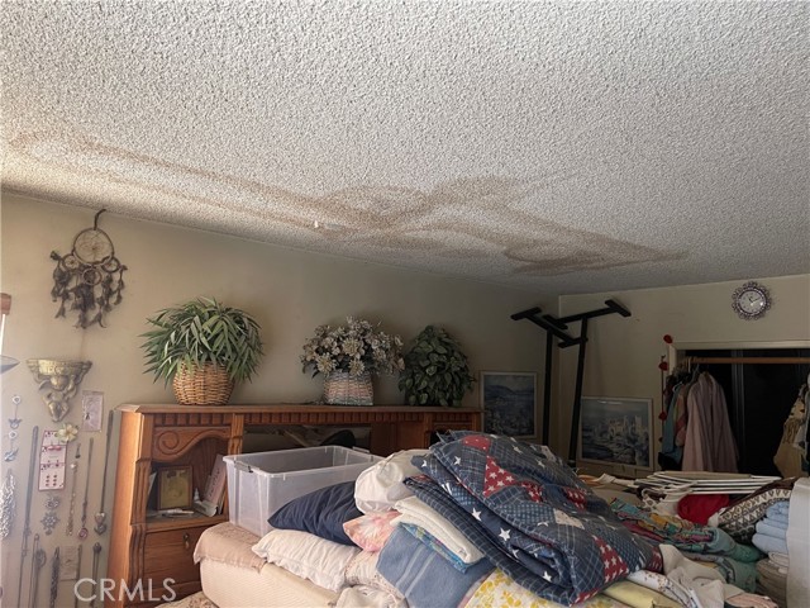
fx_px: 585
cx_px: 405
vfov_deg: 54.9
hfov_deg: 69.4
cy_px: 304
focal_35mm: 25
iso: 160
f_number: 1.6
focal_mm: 5.1
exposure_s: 1/52
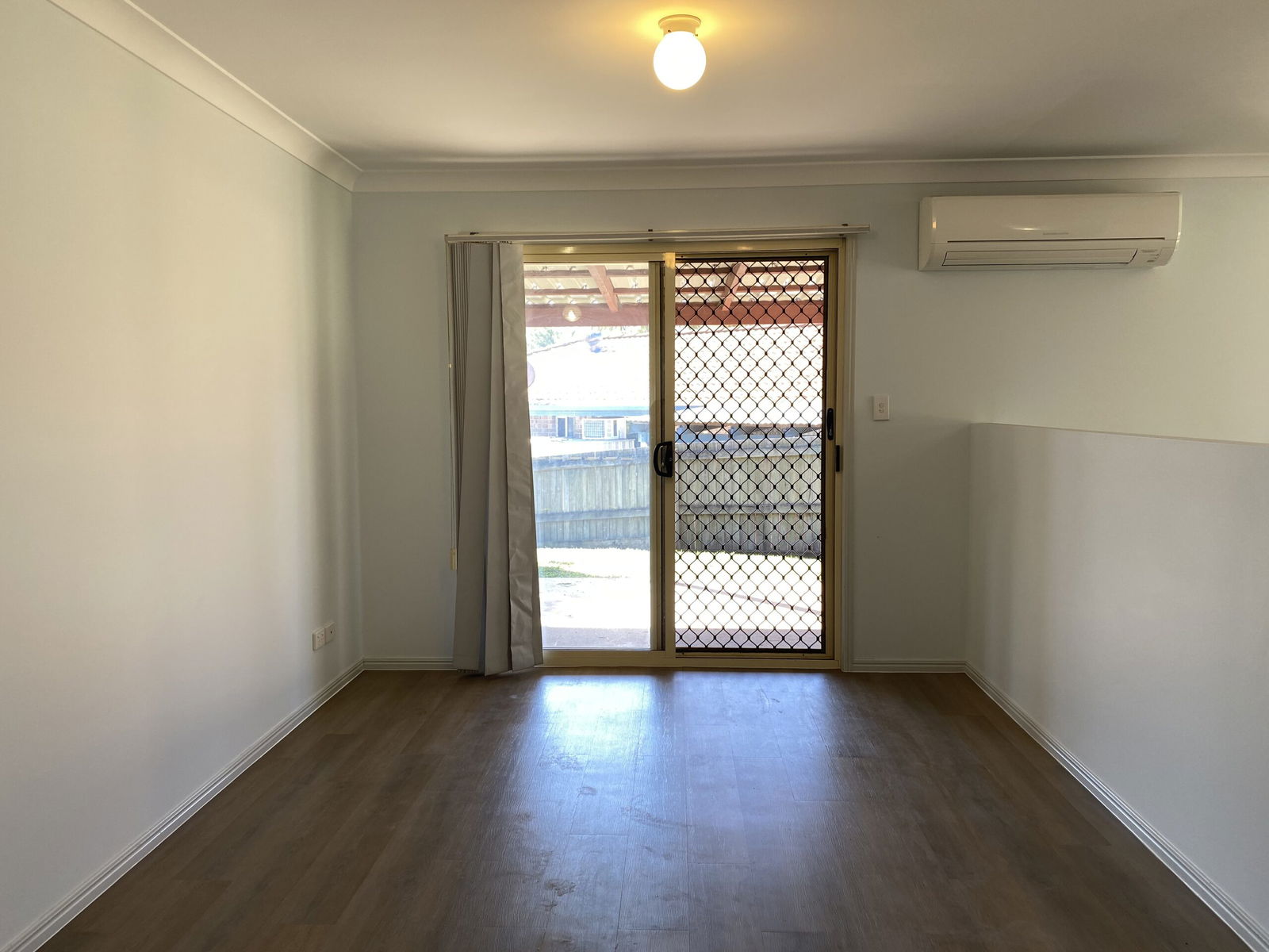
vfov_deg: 53.1
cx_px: 634
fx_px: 953
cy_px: 476
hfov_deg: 67.3
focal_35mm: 26
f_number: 1.8
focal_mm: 4.25
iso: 50
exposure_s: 1/100
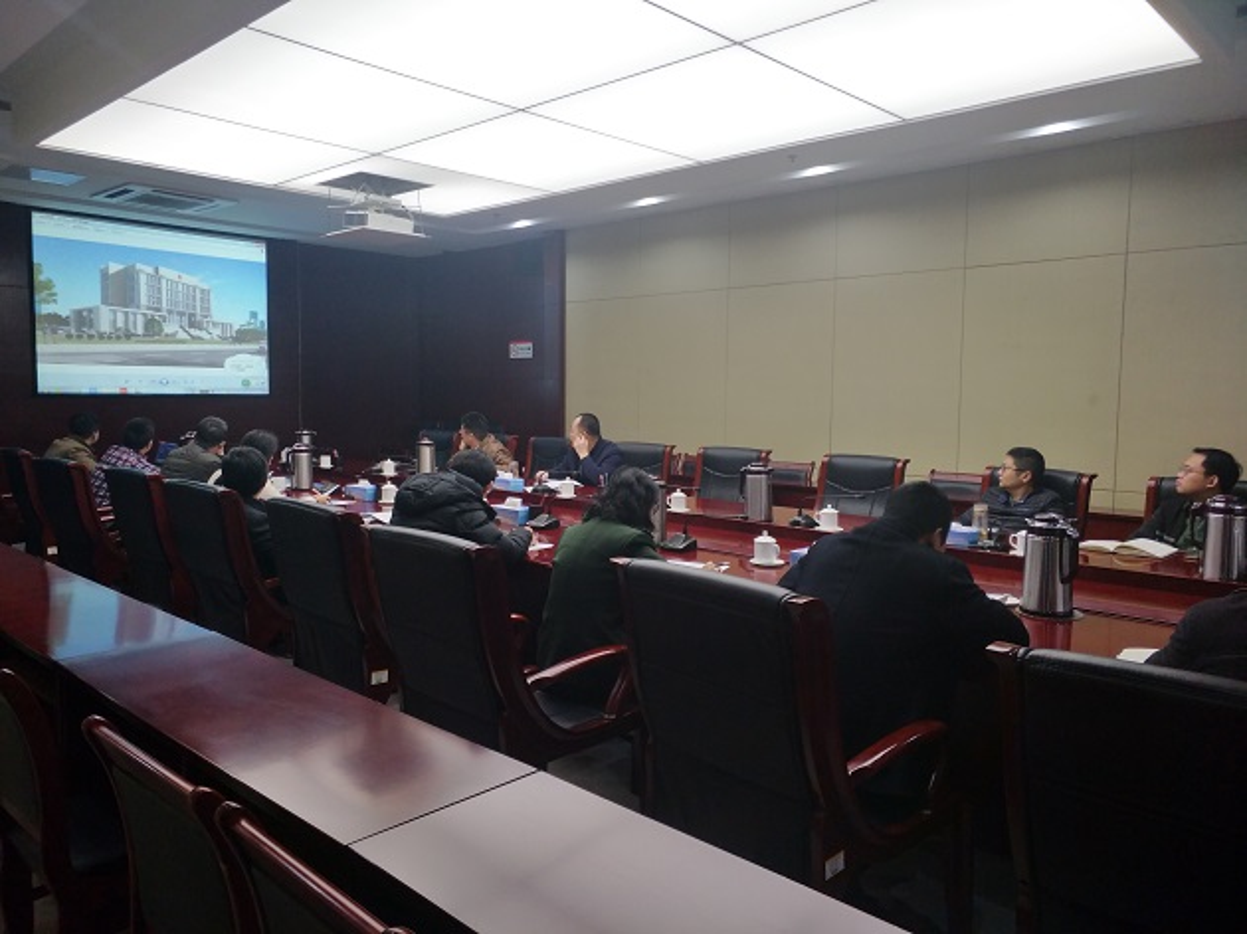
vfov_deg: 61.1
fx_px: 792
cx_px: 624
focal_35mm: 22
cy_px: 467
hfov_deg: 76.4
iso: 180
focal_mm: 3.79
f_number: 2
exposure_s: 1/33.3
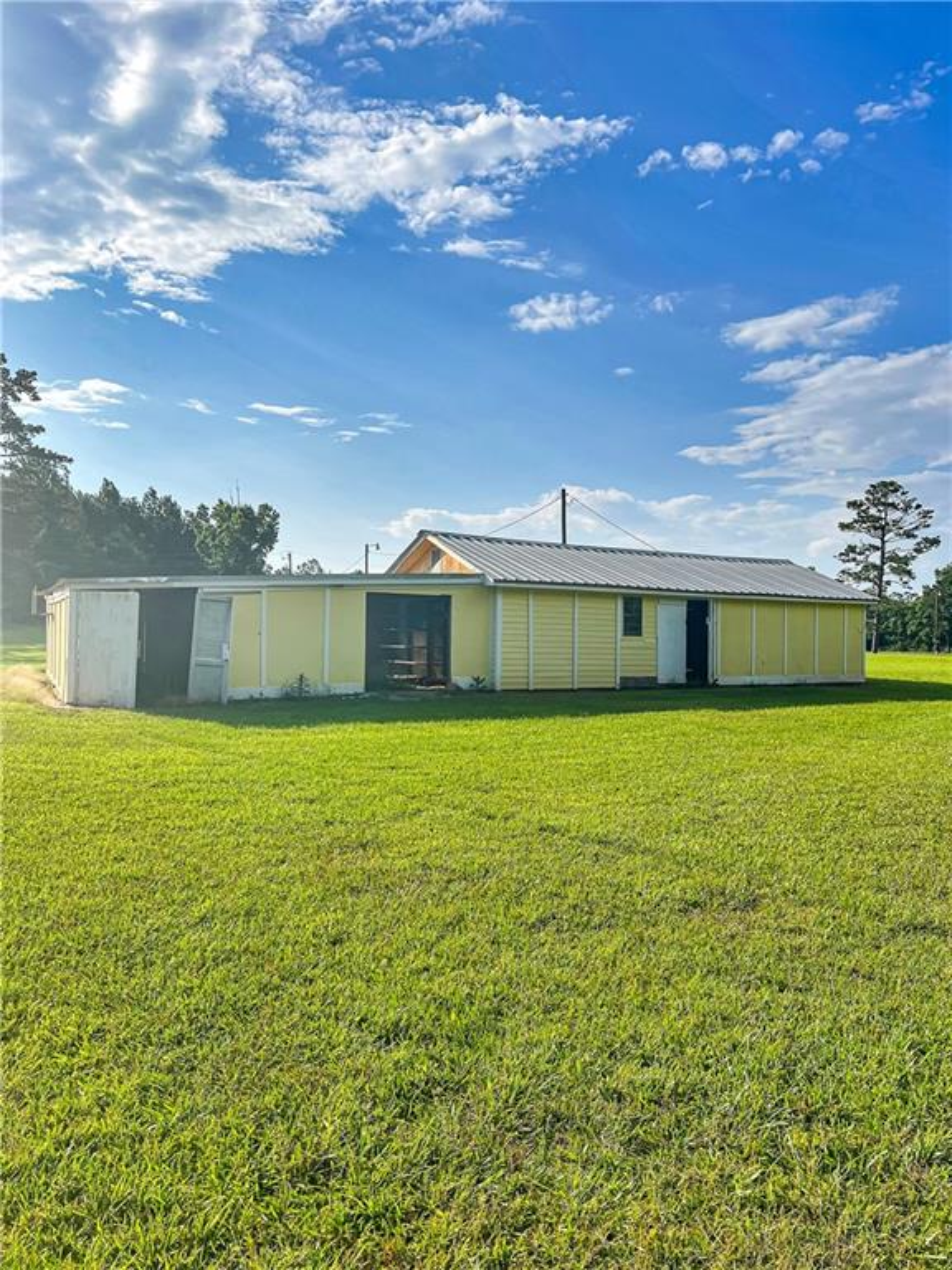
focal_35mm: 26
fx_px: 953
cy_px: 635
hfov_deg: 53.1
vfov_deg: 67.3
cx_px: 476
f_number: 1.5
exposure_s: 1/6579
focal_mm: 5.7
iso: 50
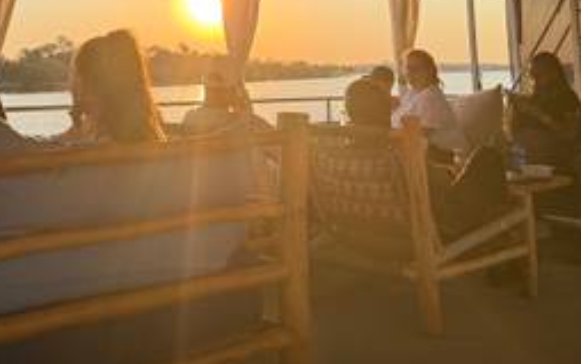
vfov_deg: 25.5
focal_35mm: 48
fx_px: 760
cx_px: 208
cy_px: -7
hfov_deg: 41.4
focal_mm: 6.76
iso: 100
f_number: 1.78
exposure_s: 1/1812
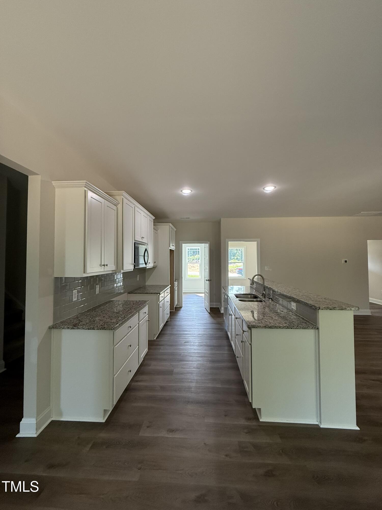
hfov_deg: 85.7
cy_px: 255
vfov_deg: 102.1
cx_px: 191
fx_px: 206
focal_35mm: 14
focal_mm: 2.22
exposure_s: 1/120
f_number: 2.2
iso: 200
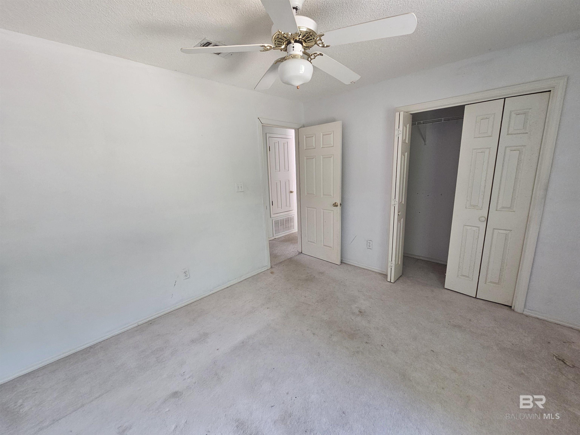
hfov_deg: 106.2
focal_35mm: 13
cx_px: 290
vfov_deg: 89.9
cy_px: 218
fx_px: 218
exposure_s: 1/77.4
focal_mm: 2.2
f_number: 2.2
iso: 200
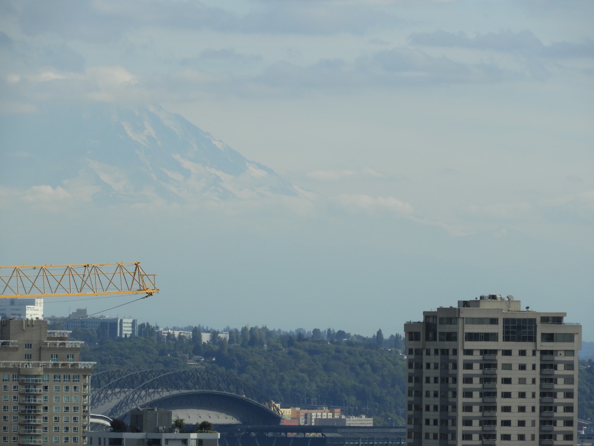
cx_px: 297
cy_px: 223
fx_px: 6864
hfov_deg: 5.0
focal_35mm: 400
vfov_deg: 3.7
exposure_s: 1/800
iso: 100
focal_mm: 71.7
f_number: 5.6
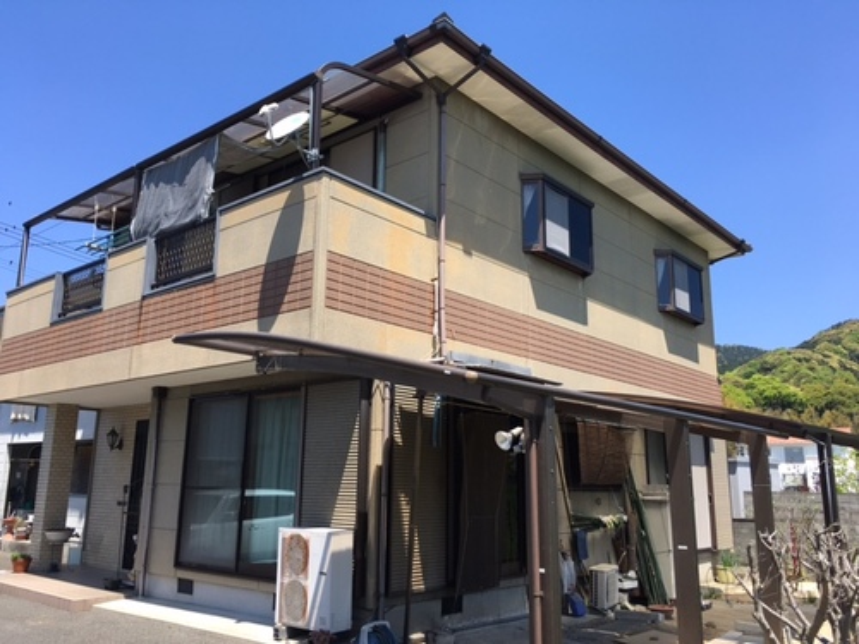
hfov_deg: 61.7
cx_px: 430
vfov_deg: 48.2
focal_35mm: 29
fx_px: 720
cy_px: 322
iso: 25
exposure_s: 1/680
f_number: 2.2
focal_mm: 4.15
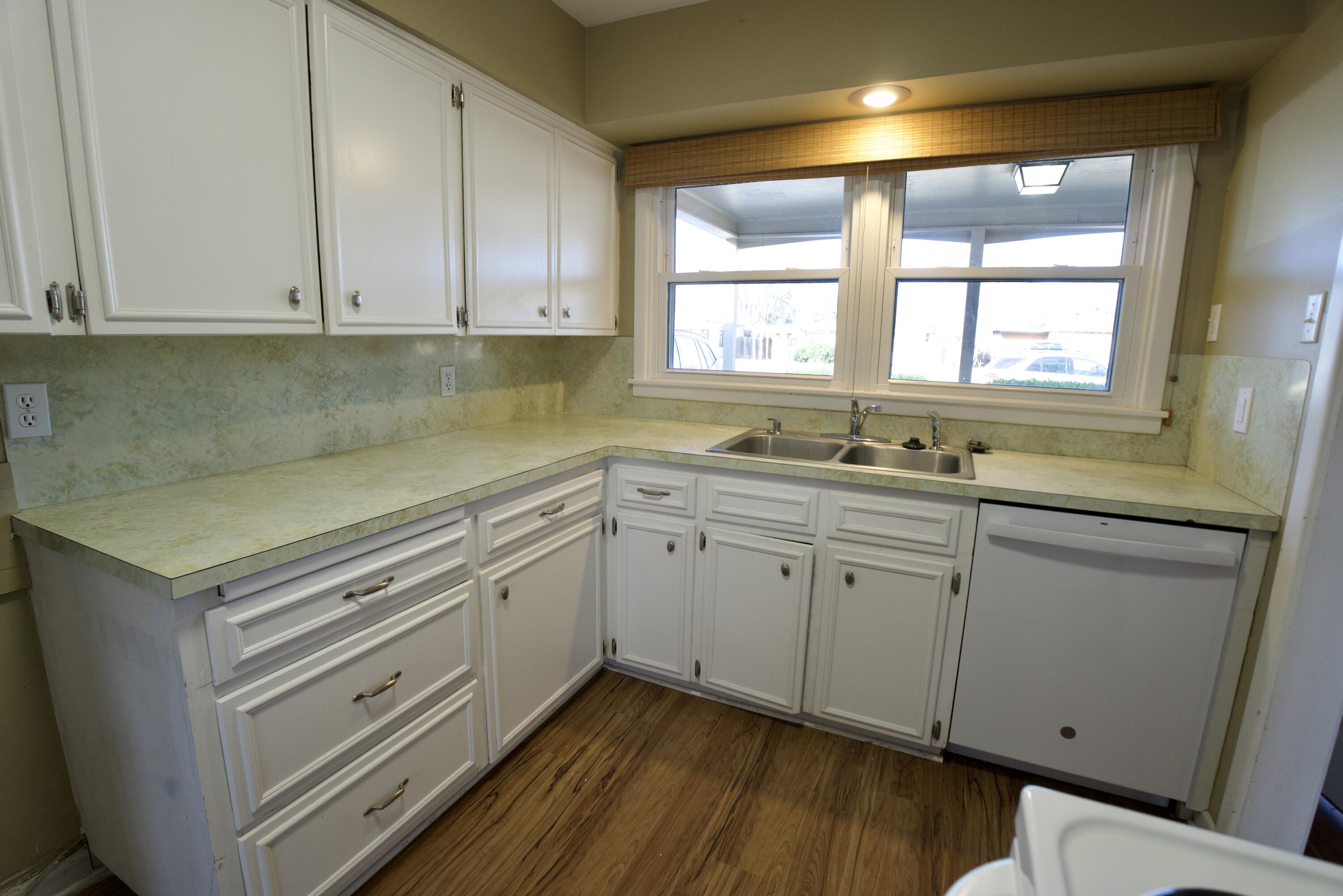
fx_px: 560
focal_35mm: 15
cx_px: 672
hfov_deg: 100.4
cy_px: 448
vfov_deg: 77.3
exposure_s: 1/50
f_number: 4
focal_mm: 10
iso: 250
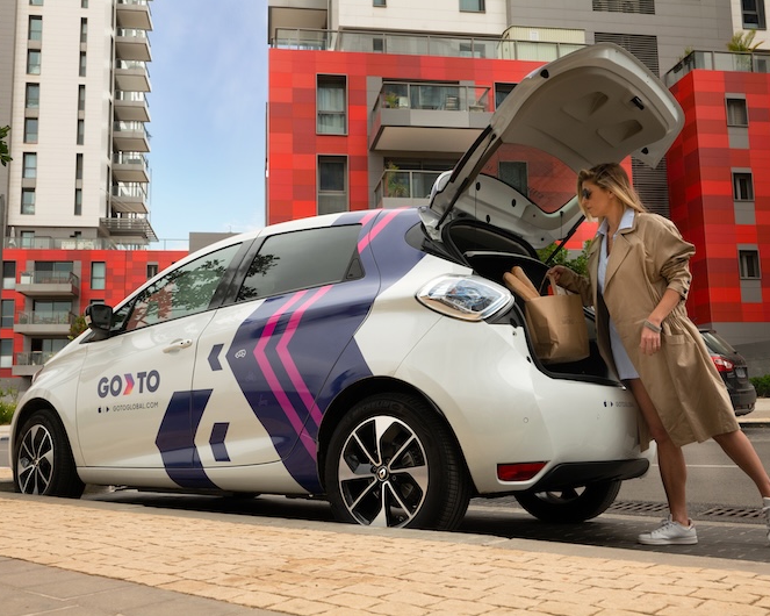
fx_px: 775
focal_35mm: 34
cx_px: 374
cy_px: 309
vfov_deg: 43.3
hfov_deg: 52.9
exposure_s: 1/500
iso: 640
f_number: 7.1
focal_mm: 30
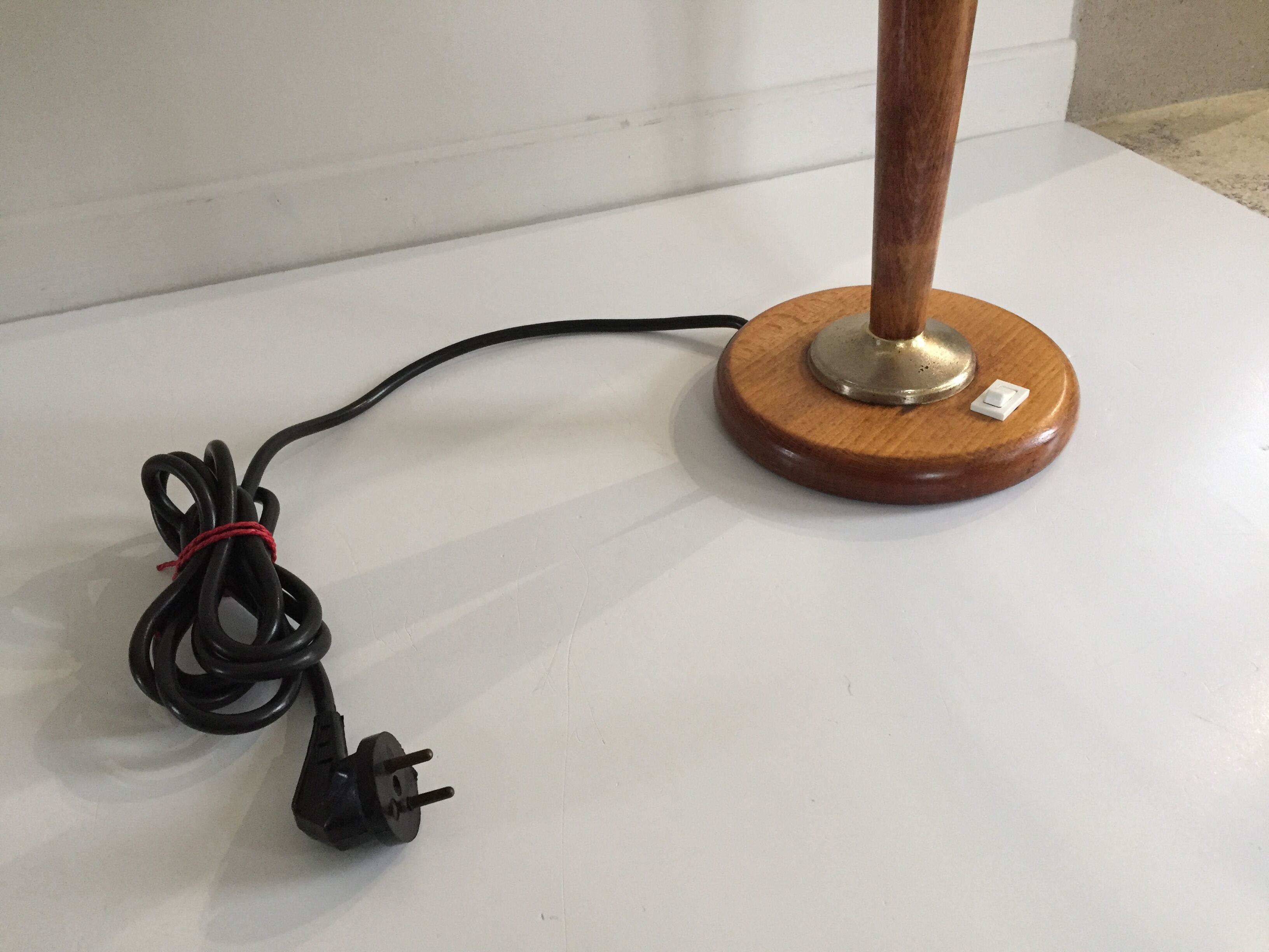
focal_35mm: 29
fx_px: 1063
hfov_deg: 61.7
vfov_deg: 48.2
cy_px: 476
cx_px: 634
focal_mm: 4.15
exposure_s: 1/33
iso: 250
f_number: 2.2
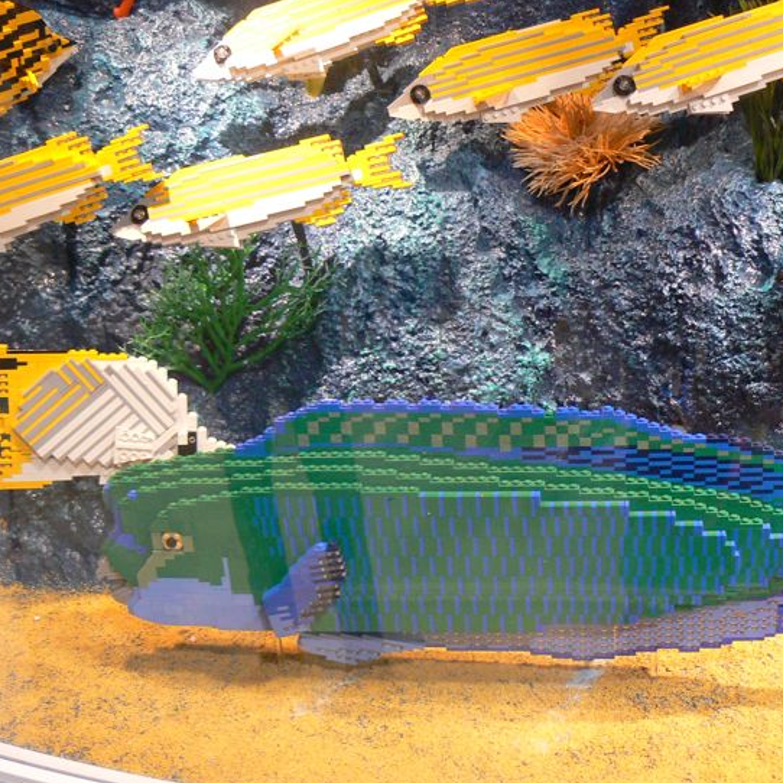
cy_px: 380
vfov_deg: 36.1
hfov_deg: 35.8
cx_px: 497
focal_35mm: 47
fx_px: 1203
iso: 200
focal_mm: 6
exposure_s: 1/25
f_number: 2.8
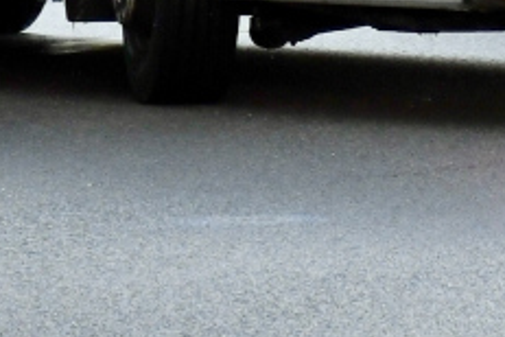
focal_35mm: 592
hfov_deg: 3.5
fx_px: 8304
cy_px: -590
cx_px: 205
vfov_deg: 2.3
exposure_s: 1/500
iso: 640
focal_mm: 70
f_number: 5
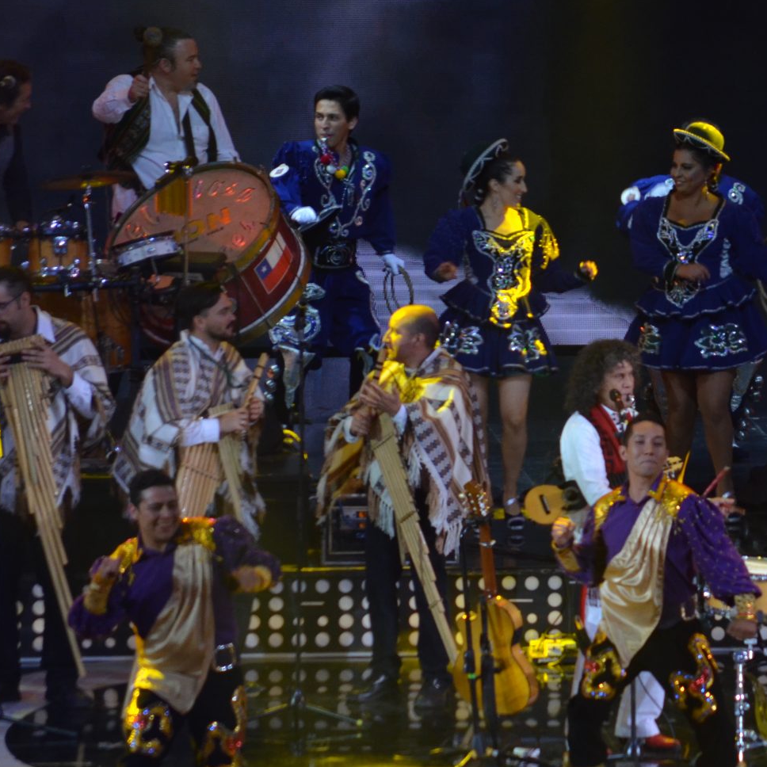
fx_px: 13487
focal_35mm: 538
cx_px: 689
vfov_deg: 3.3
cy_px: 420
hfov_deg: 3.3
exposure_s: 1/100
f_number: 5.6
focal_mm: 200
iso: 800
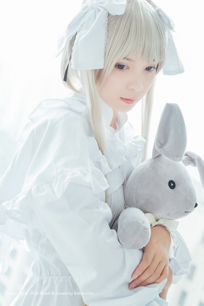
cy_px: 153
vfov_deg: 37.5
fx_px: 450
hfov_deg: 25.5
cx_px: 102
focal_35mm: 53
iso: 200
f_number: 3.2
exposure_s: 1/100
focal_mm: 35
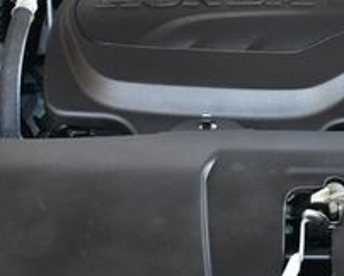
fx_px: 1090
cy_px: 46
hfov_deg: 17.6
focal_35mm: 107
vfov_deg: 14.3
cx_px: 322
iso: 800
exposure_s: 1/160
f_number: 3.5
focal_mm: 18
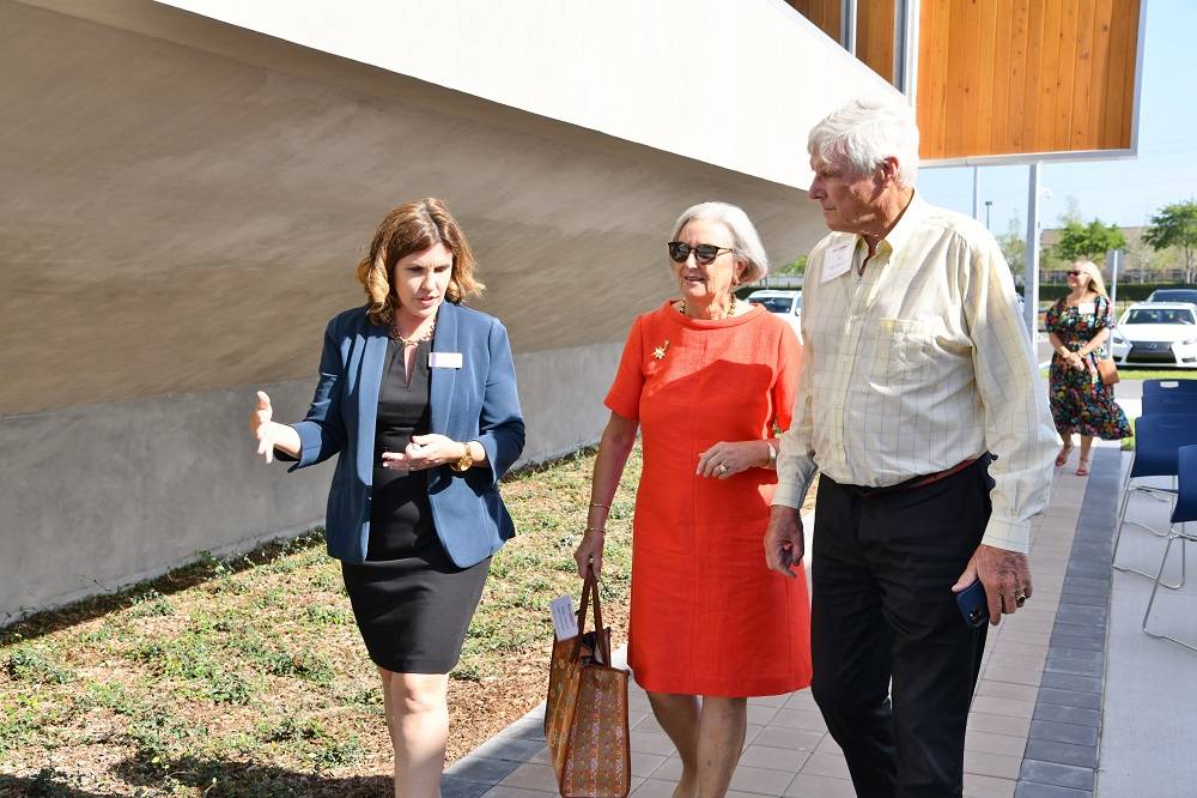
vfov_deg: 33.4
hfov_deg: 48.5
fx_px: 1329
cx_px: 598
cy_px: 399
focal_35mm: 40
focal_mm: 40
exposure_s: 1/200
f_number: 7.1
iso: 160
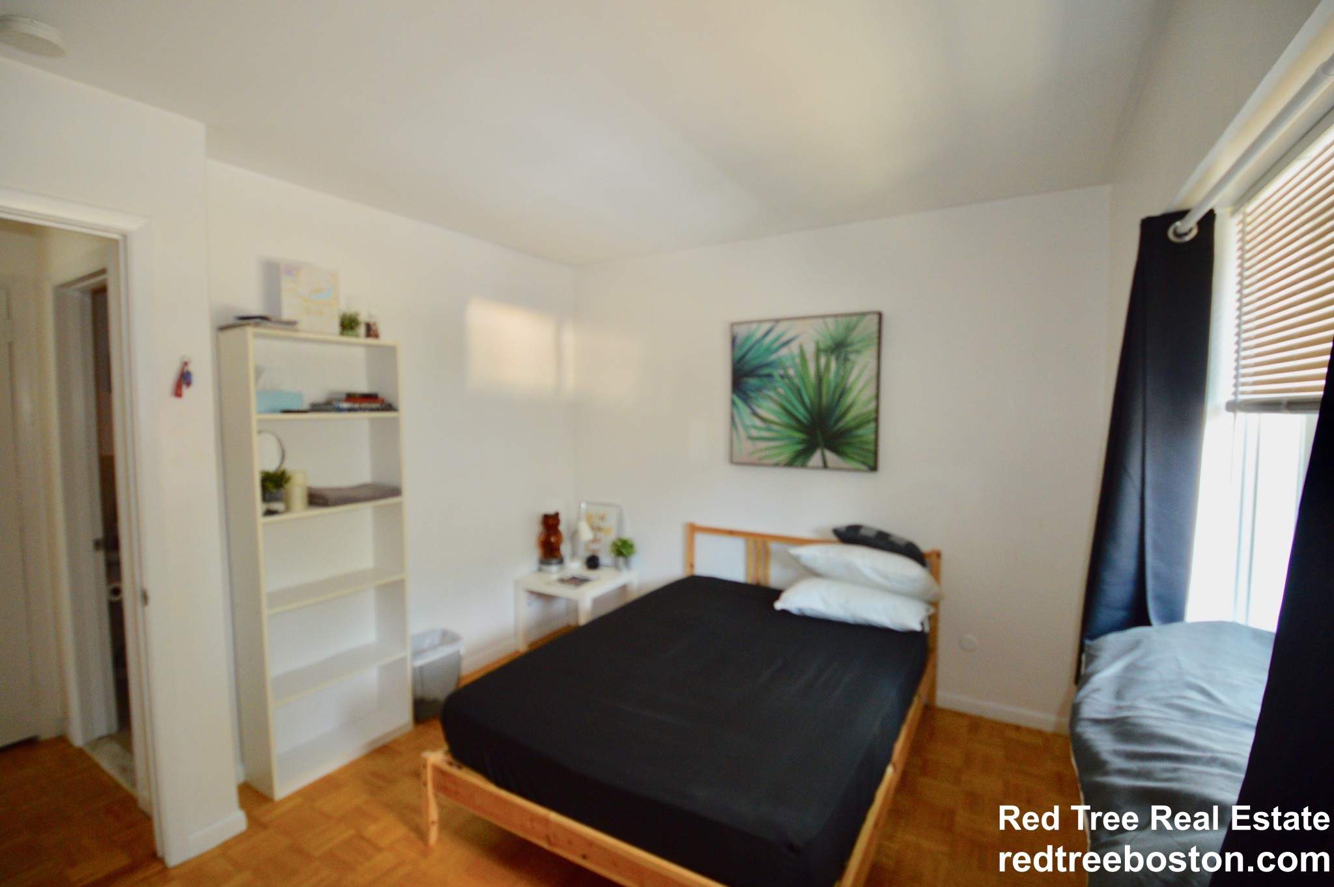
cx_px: 667
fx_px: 555
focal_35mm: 15
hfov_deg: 100.4
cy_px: 444
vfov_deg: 77.2
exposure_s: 1/60
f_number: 3.5
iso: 640
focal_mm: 10
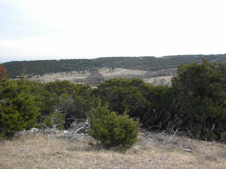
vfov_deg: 38.7
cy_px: 84
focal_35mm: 37
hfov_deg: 50.1
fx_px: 242
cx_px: 113
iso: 640
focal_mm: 6.6
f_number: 10
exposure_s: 1/449
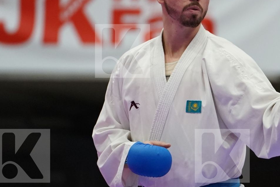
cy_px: 51
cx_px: 222
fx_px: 4417
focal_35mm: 568
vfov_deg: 2.4
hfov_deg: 3.6
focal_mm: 200
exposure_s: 1/1000
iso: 3200
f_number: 2.8
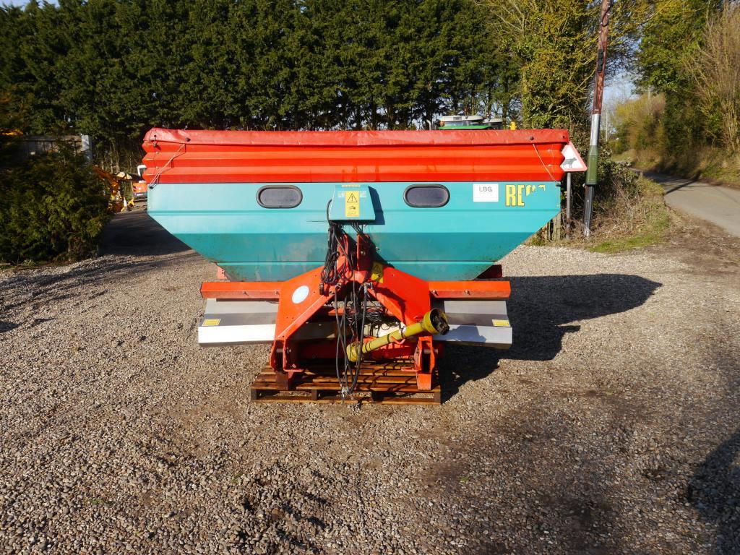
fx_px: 599
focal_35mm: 28
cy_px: 278
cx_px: 370
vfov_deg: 49.7
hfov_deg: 63.4
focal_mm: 14
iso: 160
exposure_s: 1/320
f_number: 7.1
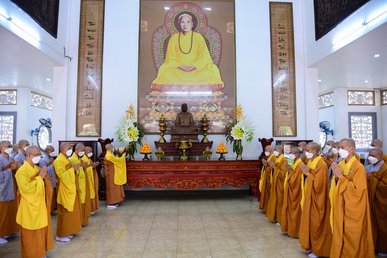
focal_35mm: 24
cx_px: 194
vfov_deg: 53.2
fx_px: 258
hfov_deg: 73.7
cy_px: 129
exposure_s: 1/40
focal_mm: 24
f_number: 4.5
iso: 800
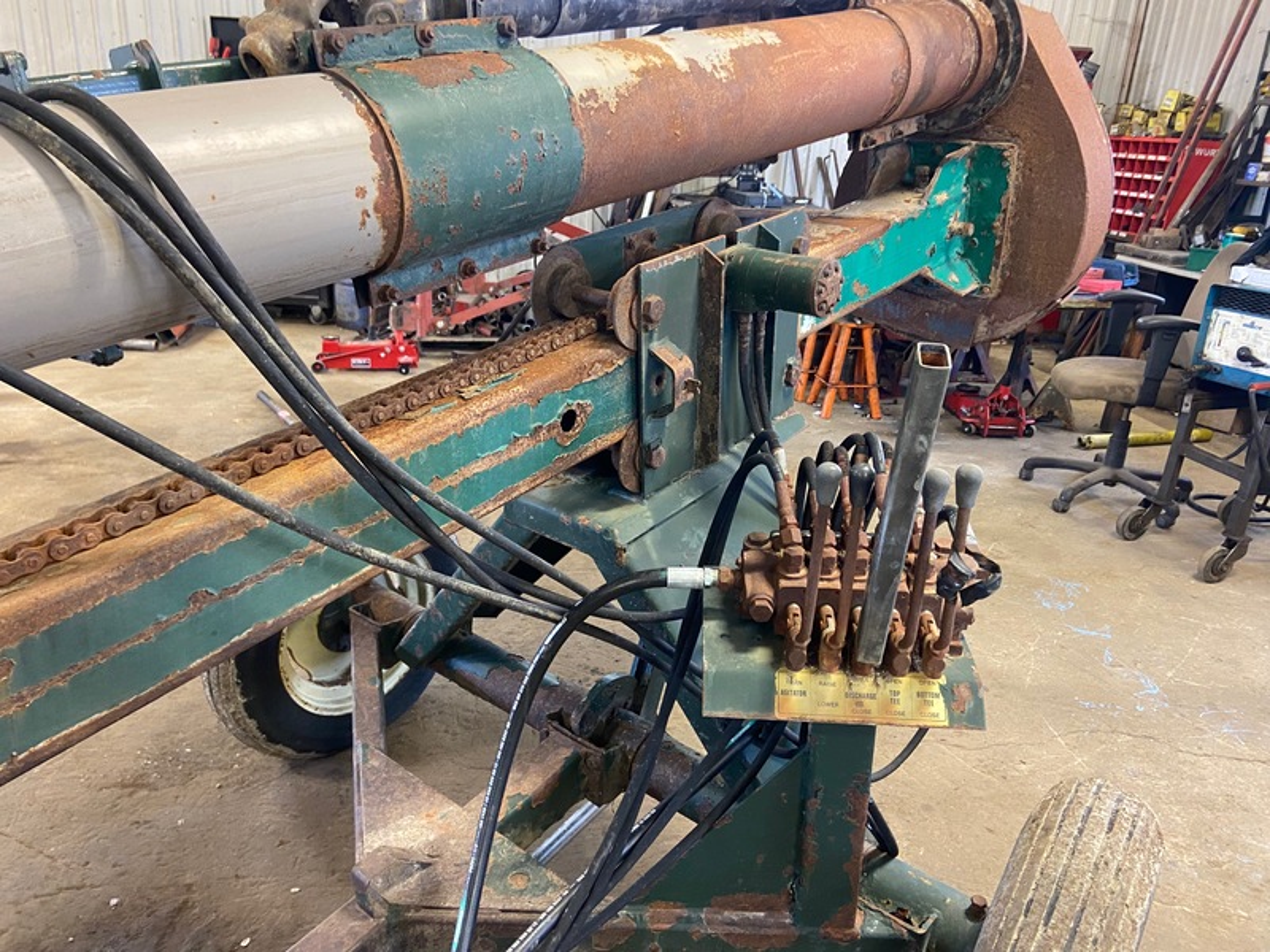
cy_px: 476
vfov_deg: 53.1
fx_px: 954
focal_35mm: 26
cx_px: 635
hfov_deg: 67.3
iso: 400
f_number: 1.8
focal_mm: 4.25
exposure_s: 1/60
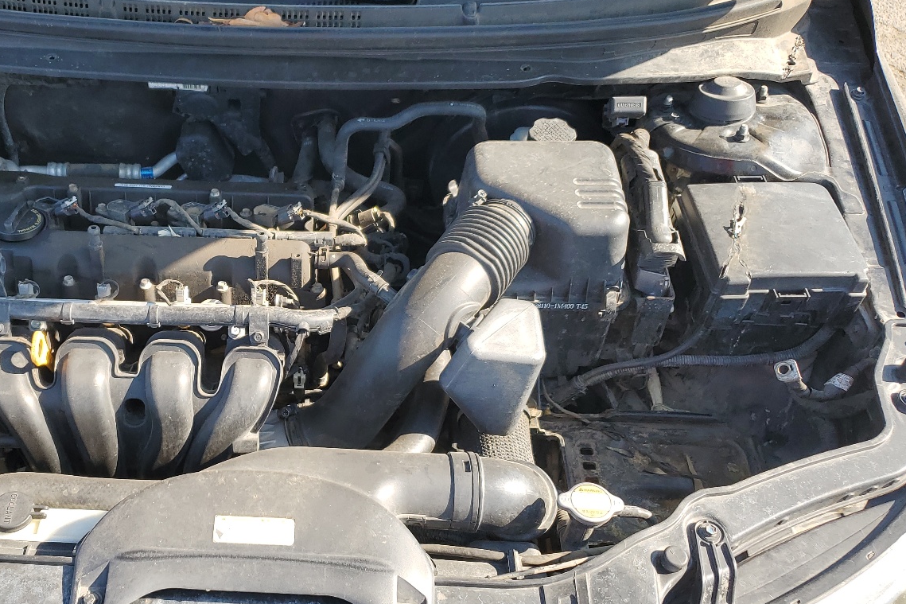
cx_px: 285
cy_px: 326
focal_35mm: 38
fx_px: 956
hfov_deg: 49.6
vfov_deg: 35.0
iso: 50
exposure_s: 1/526
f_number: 1.5
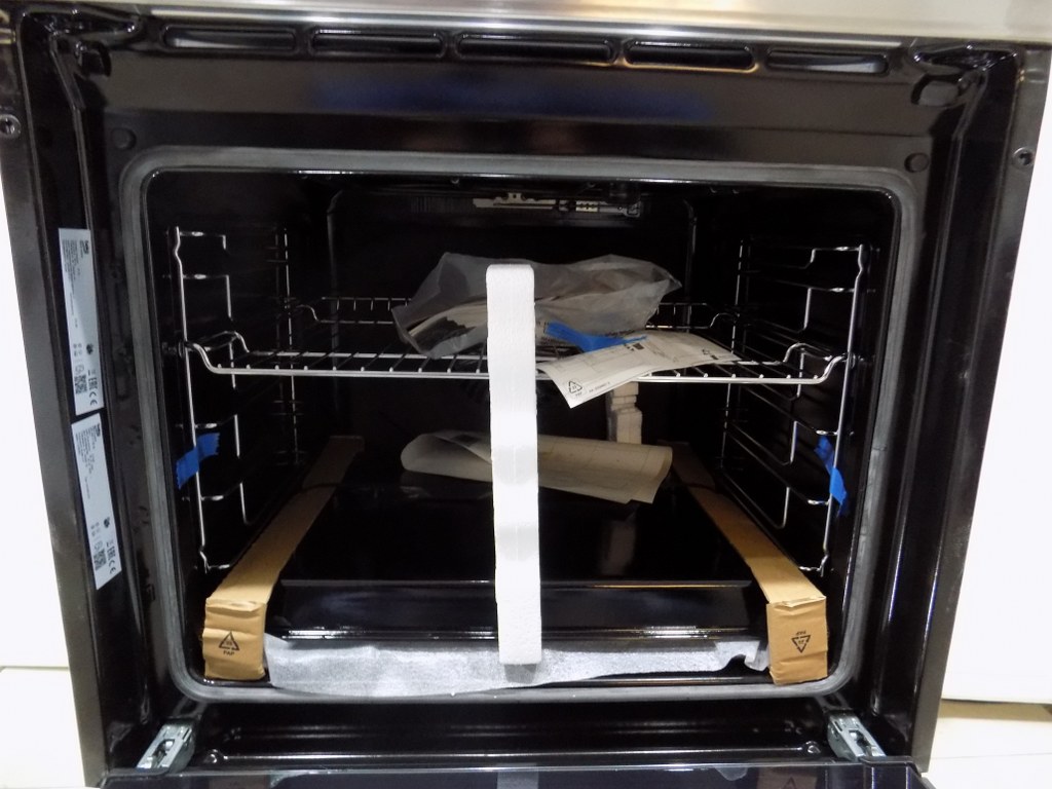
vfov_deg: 58.9
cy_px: 394
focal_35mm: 23
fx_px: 699
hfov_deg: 73.9
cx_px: 526
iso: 400
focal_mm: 4
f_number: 3.1
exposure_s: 1/13
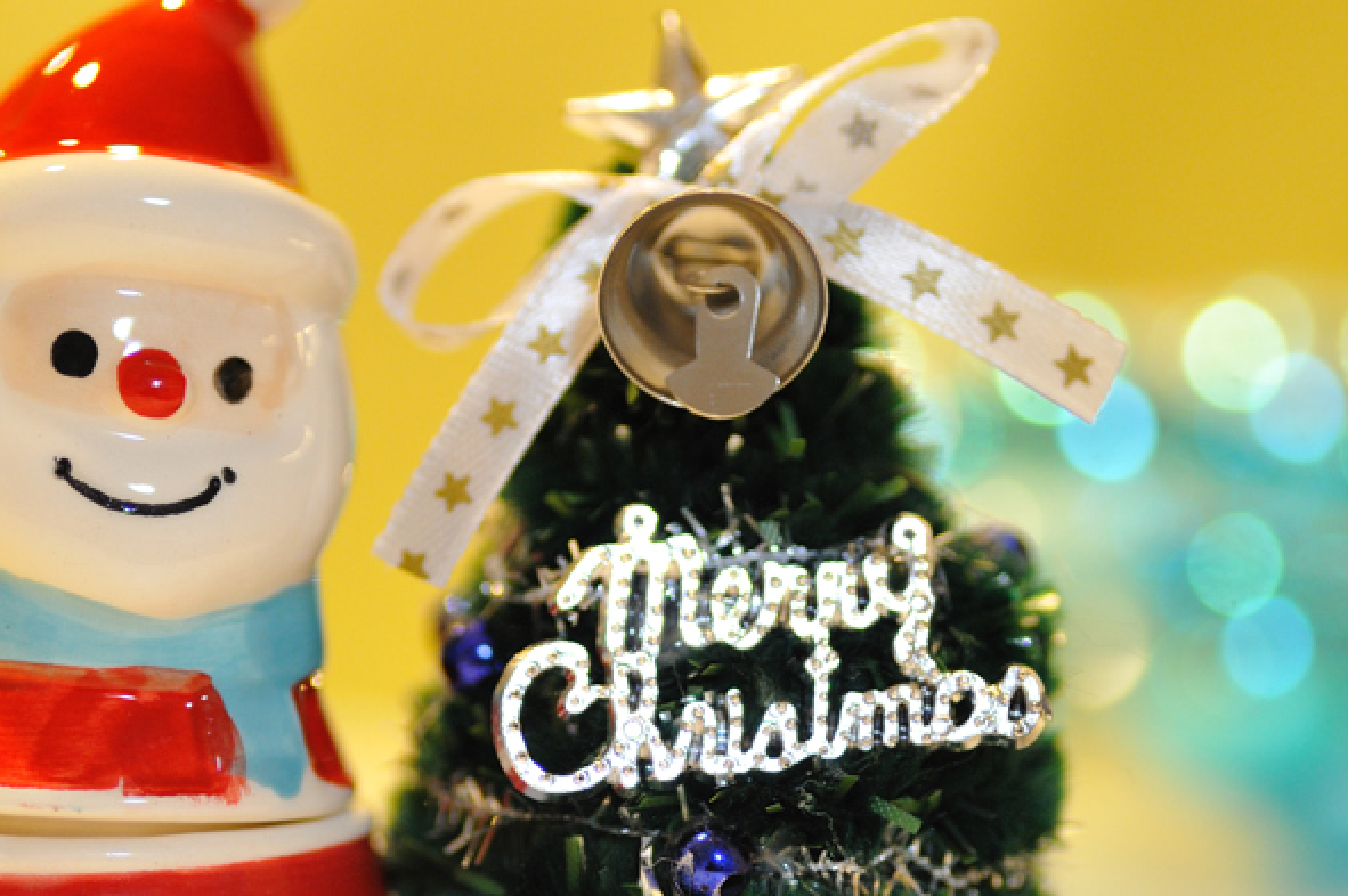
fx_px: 5836
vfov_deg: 8.8
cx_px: 381
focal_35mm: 156
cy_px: 510
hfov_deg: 13.1
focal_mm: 90
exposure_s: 1/50
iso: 800
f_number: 3.5
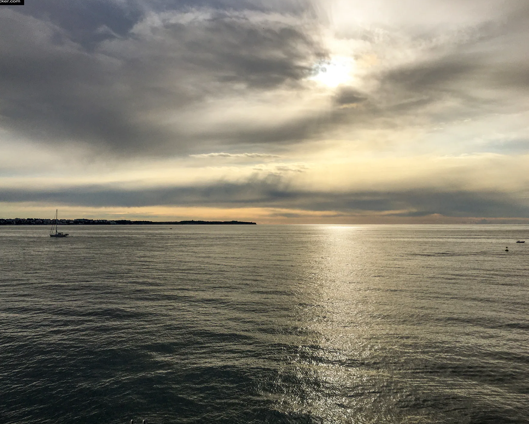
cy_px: 209
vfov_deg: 47.1
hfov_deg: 57.1
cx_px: 247
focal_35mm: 31
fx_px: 485
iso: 25
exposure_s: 1/4500
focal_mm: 4.15
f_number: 2.2
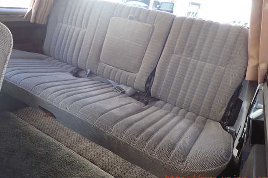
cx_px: 131
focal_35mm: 27
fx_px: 201
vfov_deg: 47.9
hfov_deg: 67.4
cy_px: 81
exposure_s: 1/60
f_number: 2
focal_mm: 4.5
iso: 160
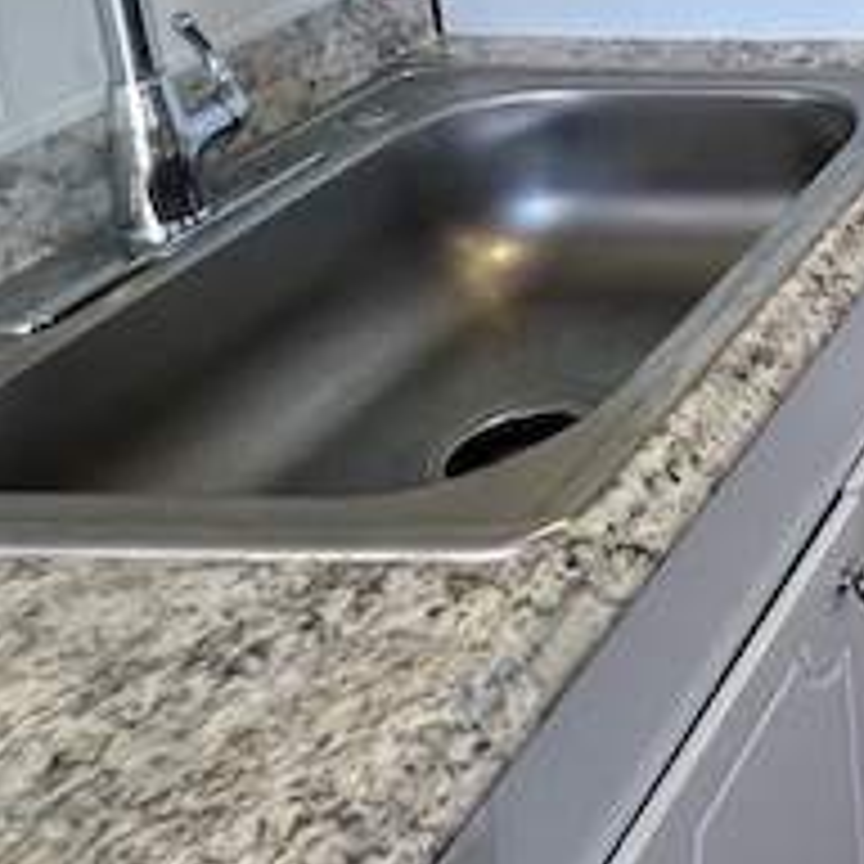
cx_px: 1498
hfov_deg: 22.8
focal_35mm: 48
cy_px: -297
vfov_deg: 28.2
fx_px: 1355
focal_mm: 1.57
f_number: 1.8
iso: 100
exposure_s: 1/120
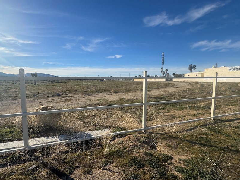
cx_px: 105
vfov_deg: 71.6
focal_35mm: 18
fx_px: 125
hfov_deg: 87.3
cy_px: 90
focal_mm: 2.22
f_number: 2.2
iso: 50
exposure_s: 1/2770
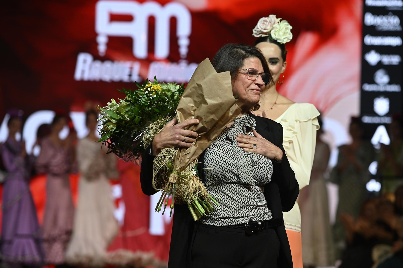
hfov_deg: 15.2
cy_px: 134
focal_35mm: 135
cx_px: 202
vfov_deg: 10.1
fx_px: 1510
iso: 1000
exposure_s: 1/400
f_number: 4
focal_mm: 135
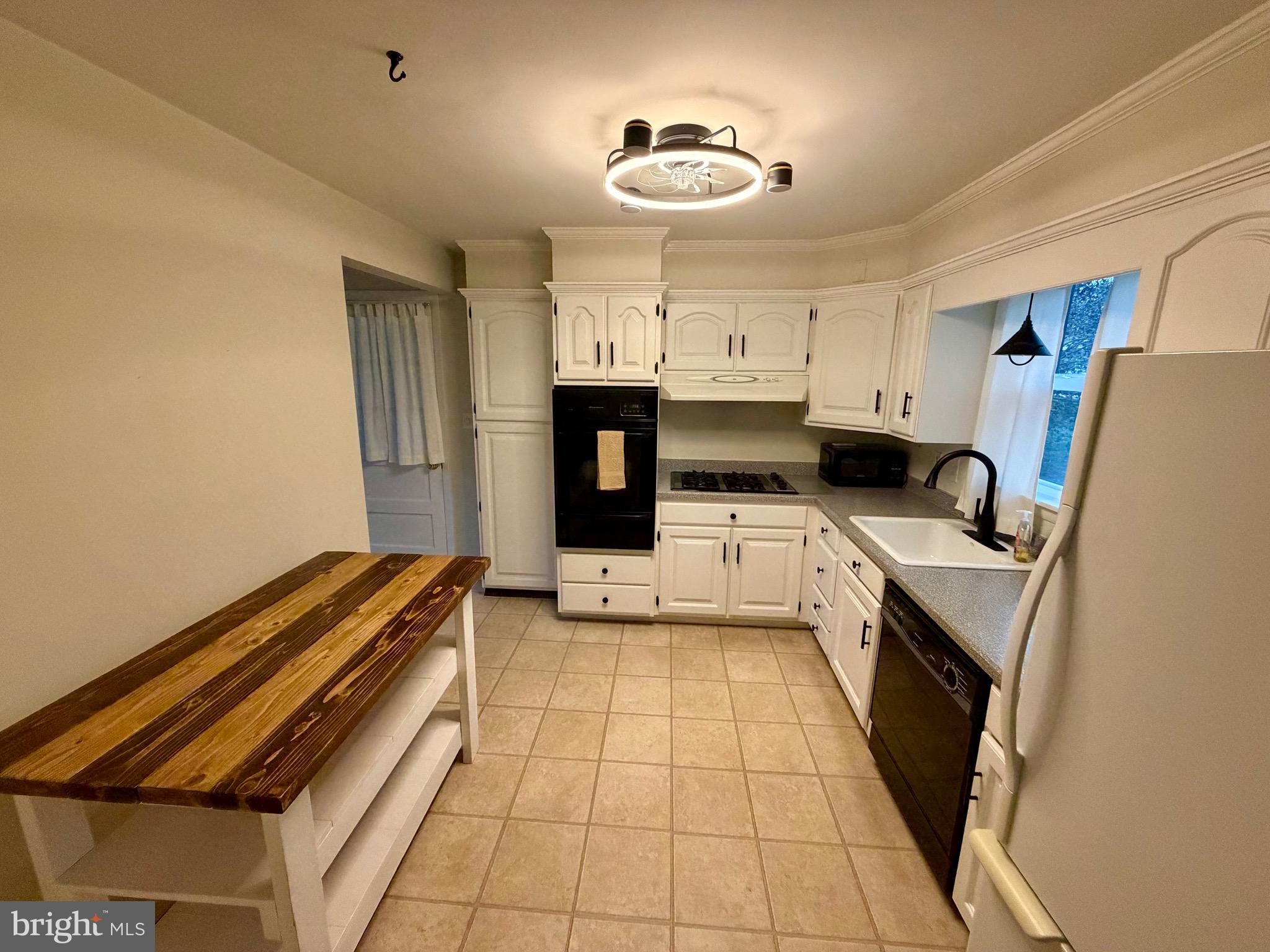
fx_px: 514
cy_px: 476
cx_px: 635
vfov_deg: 85.7
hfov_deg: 102.1
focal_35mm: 14
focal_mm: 2.22
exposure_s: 1/60
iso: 400
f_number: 2.2
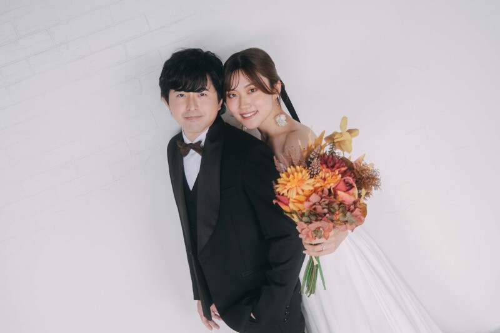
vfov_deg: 28.6
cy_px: 166
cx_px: 250
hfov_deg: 41.9
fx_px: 653
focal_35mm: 47
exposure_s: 1/125
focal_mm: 31.1
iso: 400
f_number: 2.8
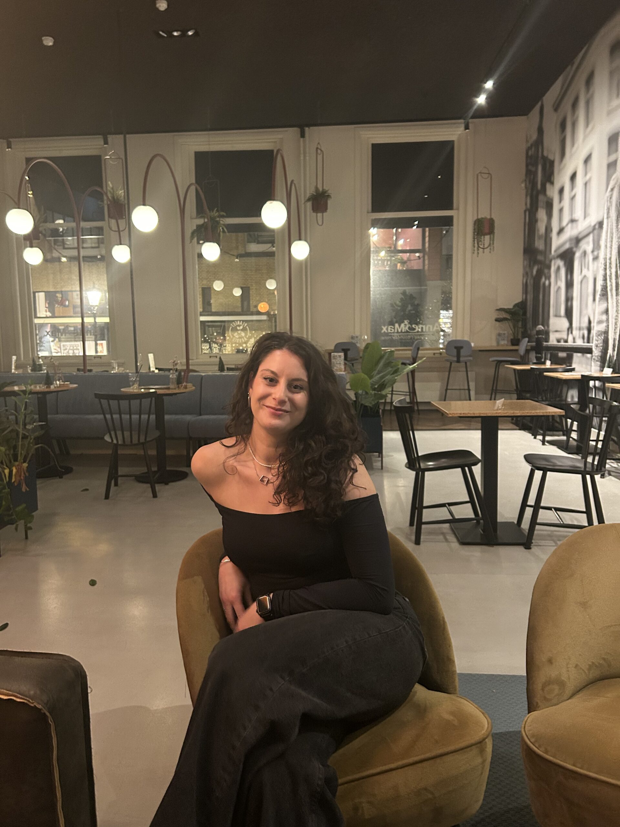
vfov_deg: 67.3
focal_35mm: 26
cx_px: 310
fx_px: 621
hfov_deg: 53.1
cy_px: 414
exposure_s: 1/25
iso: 640
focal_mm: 5.7
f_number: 1.5
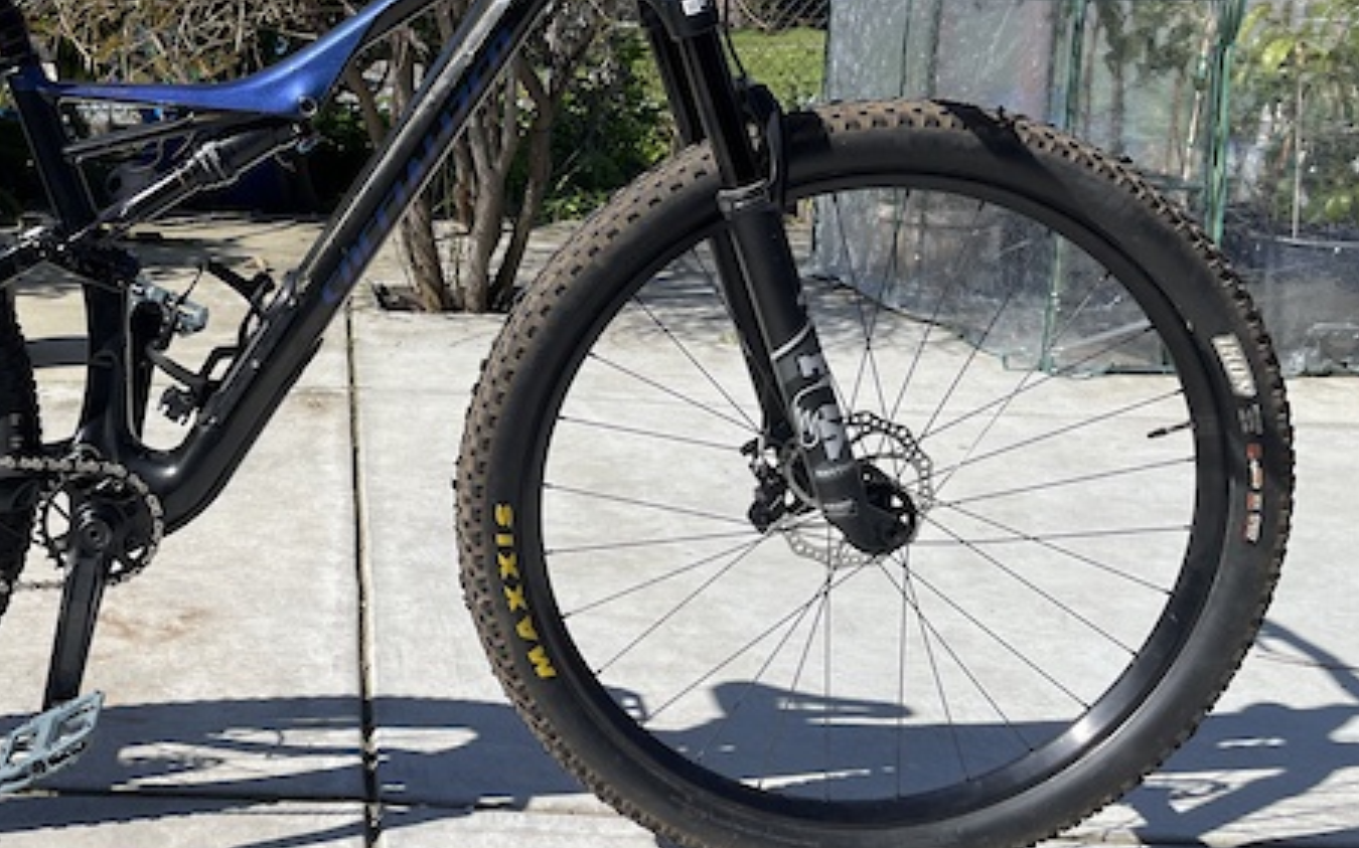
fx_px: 1814
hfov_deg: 39.1
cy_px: 314
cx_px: 233
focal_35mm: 49
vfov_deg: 26.2
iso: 32
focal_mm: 5.1
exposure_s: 1/3344
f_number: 1.6
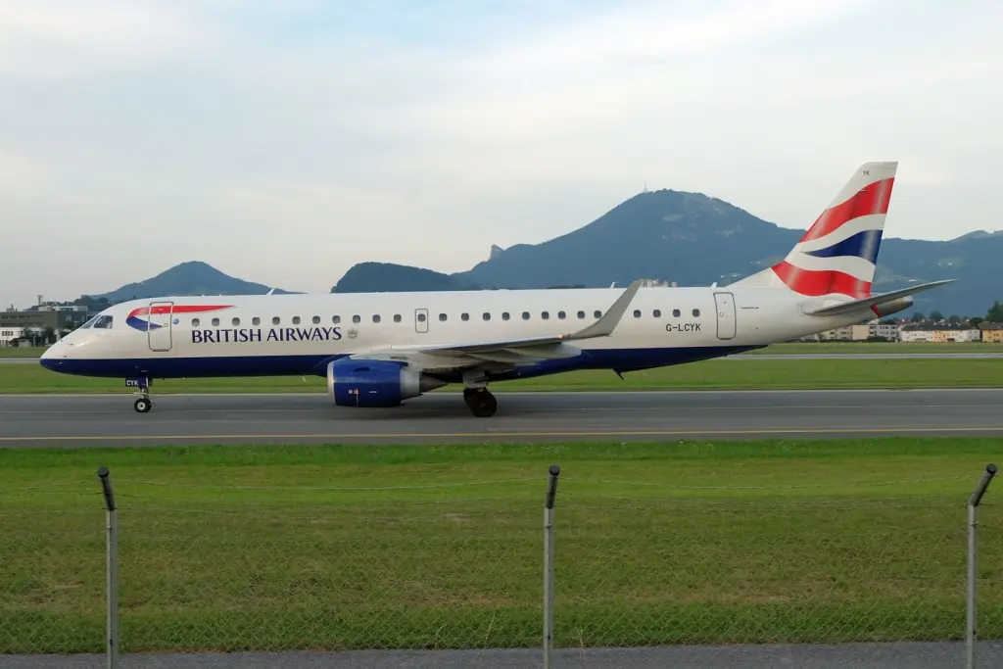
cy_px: 334
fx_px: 1115
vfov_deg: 33.4
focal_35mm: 40
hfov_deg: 48.5
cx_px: 502
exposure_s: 1/170
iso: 200
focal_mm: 26.9
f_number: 7.1
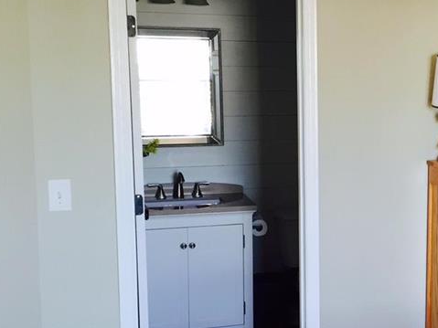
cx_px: 418
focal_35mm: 62
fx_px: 784
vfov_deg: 23.6
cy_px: 175
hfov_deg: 29.5
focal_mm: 4.15
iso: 64
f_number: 2.2
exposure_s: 1/30
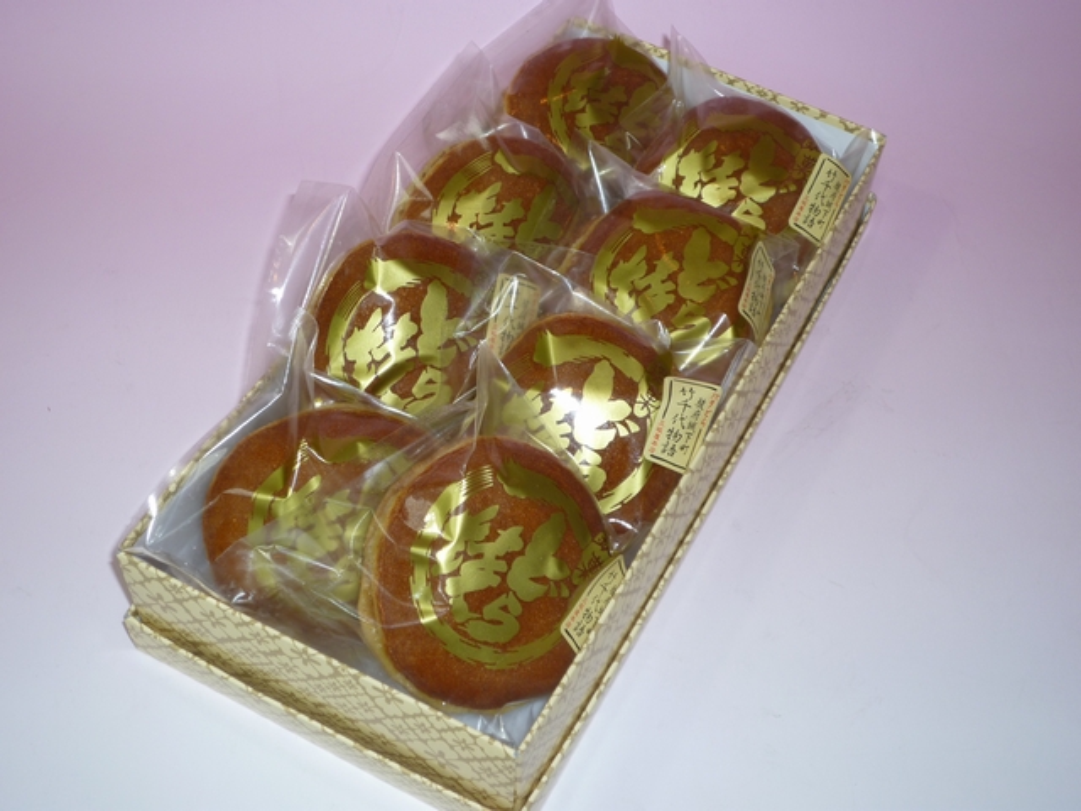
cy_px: 406
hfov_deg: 38.2
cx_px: 540
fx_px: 1561
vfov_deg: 29.1
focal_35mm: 50
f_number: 4.3
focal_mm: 8.8
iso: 100
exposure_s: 1/40
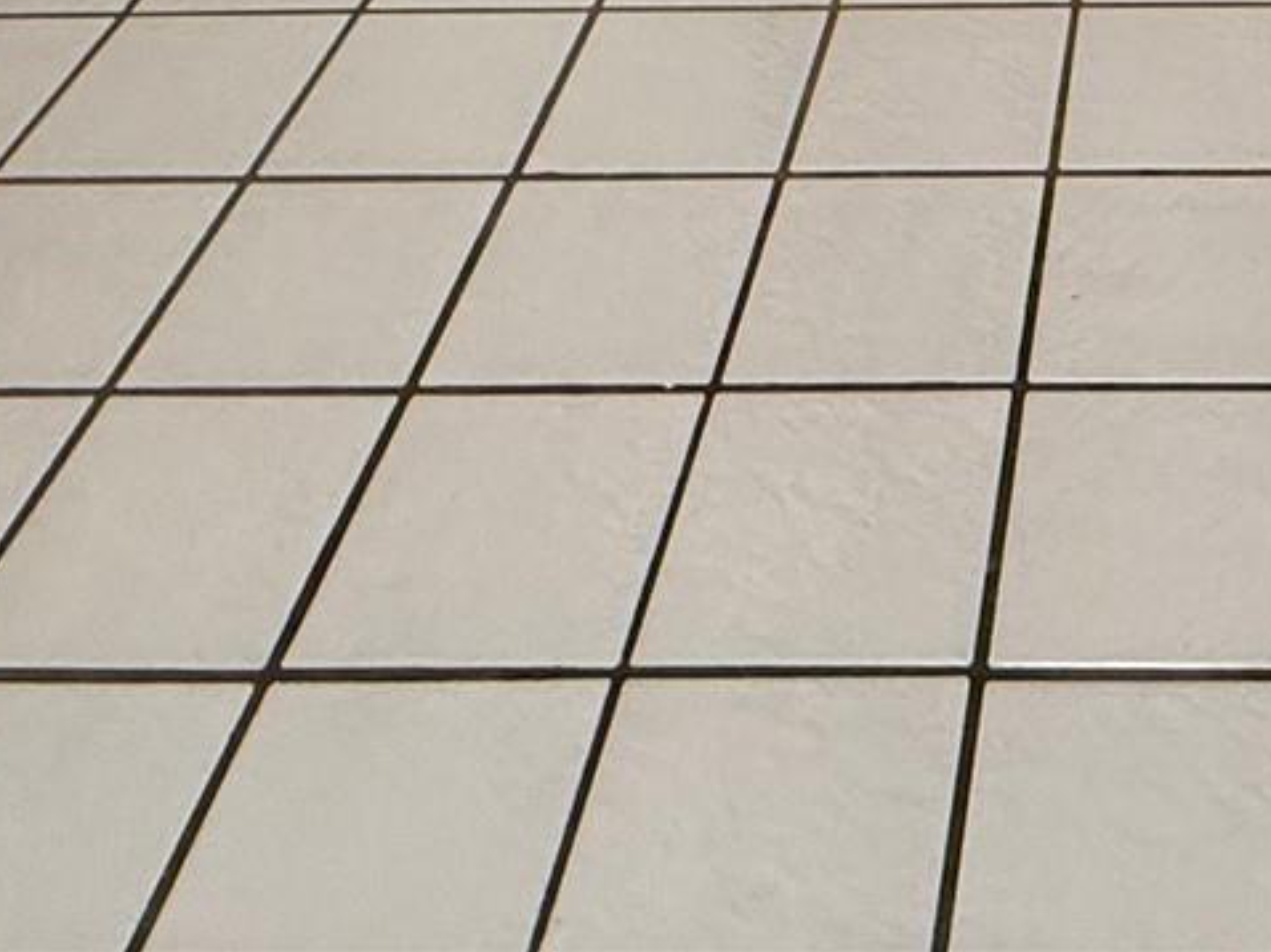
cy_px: -1088
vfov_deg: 16.5
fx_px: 2202
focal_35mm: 60
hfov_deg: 30.4
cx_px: 1199
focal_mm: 2.22
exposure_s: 1/60
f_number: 2.2
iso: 200
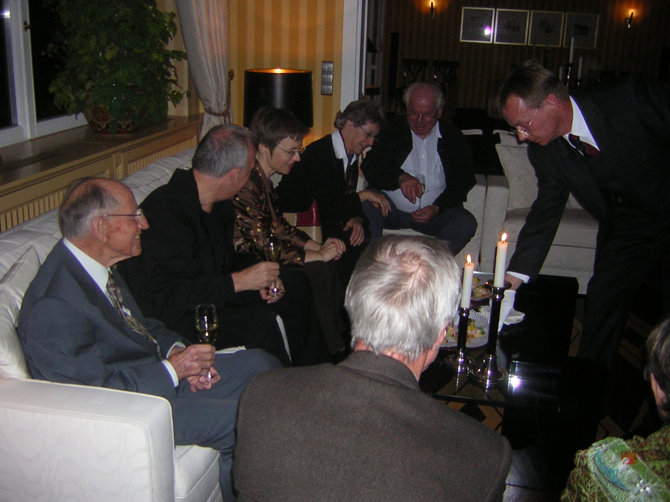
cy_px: 251
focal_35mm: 36
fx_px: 697
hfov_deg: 51.4
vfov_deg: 39.7
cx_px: 335
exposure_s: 1/60.1
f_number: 2.6
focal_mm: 4.7
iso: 81
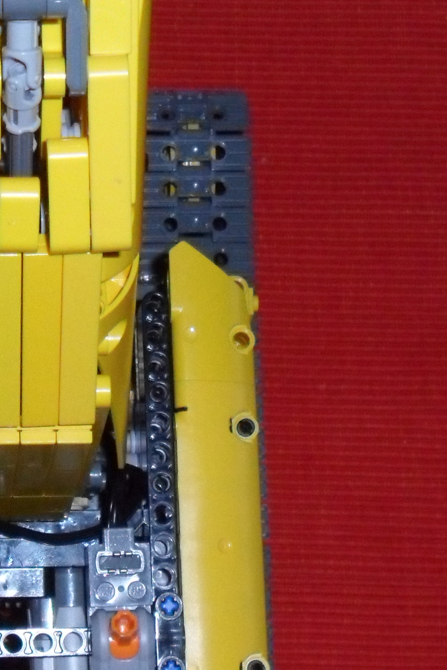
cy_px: 322
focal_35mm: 99
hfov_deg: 13.7
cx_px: 19
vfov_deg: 20.6
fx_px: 1844
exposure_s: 1/45
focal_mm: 6.6
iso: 400
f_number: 4
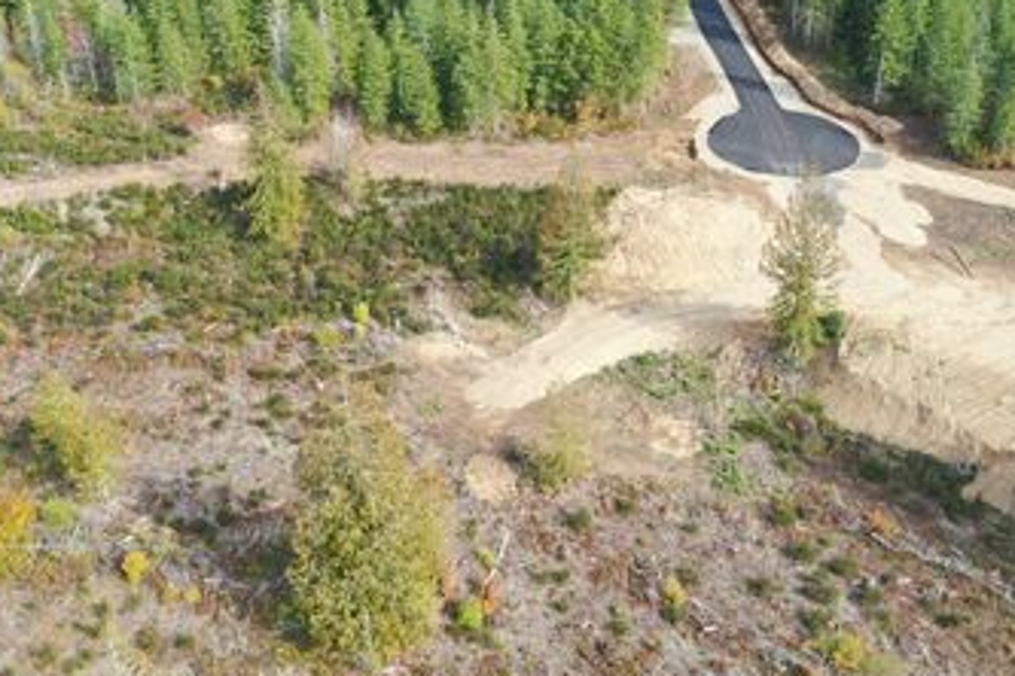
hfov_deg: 46.4
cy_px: 230
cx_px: 475
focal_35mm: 42
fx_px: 1184
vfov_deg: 31.7
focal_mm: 10.26
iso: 100
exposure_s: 1/200
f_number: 4.5
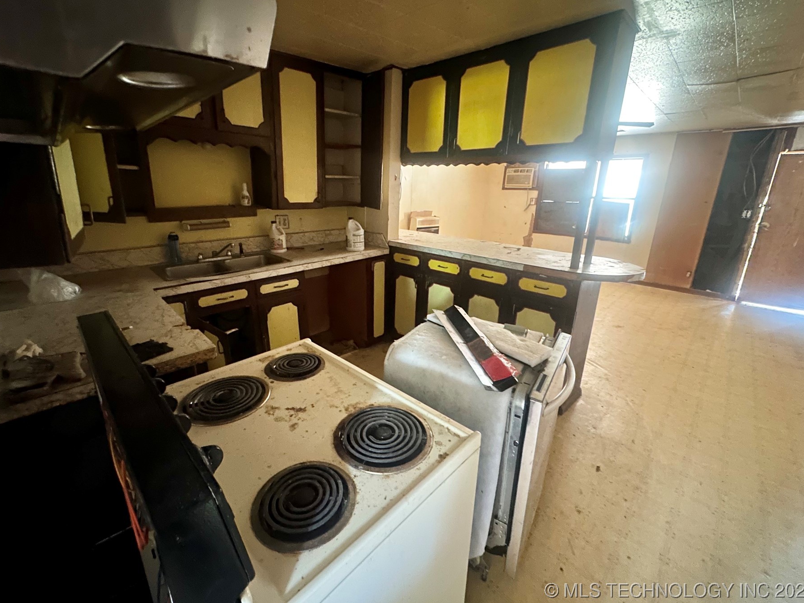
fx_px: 348
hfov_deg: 98.1
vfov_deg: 81.7
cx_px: 389
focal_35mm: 15
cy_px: 286
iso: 1250
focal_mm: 2.22
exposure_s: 1/8
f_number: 2.2
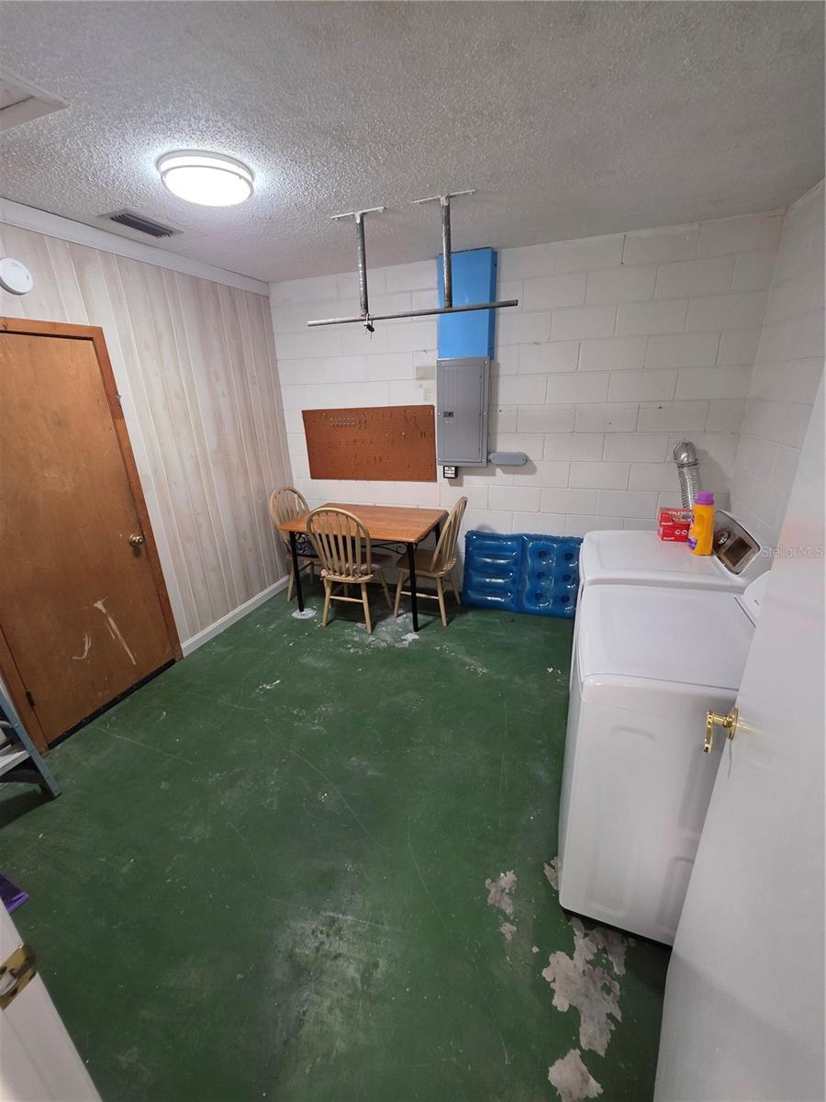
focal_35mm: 13
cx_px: 413
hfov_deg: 89.9
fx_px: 414
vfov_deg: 106.2
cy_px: 551
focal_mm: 2.2
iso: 320
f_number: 1.9
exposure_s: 1/60
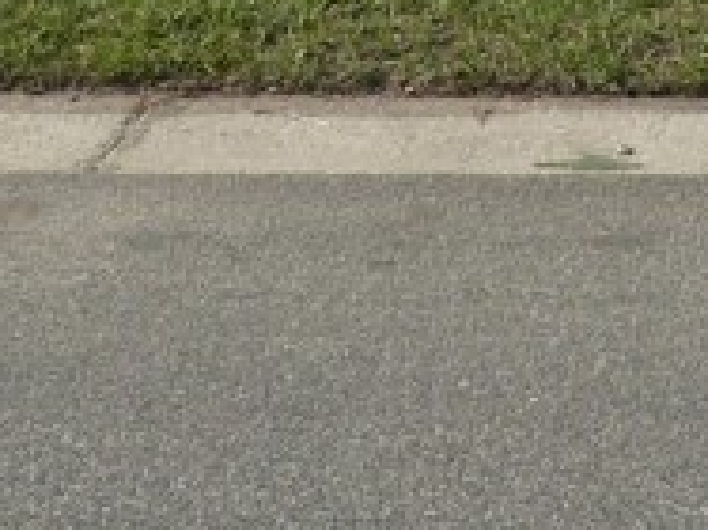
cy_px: -738
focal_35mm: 197
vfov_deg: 7.1
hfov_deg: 9.9
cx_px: 886
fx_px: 4027
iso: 80
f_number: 4
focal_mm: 6
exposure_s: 1/500
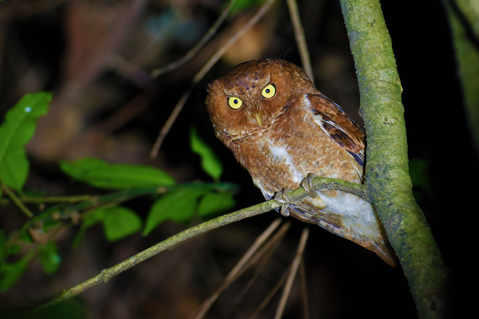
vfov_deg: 1.8
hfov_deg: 2.7
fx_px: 9978
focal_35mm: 750
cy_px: 160
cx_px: 240
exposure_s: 1/160
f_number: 6.3
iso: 2000
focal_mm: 500
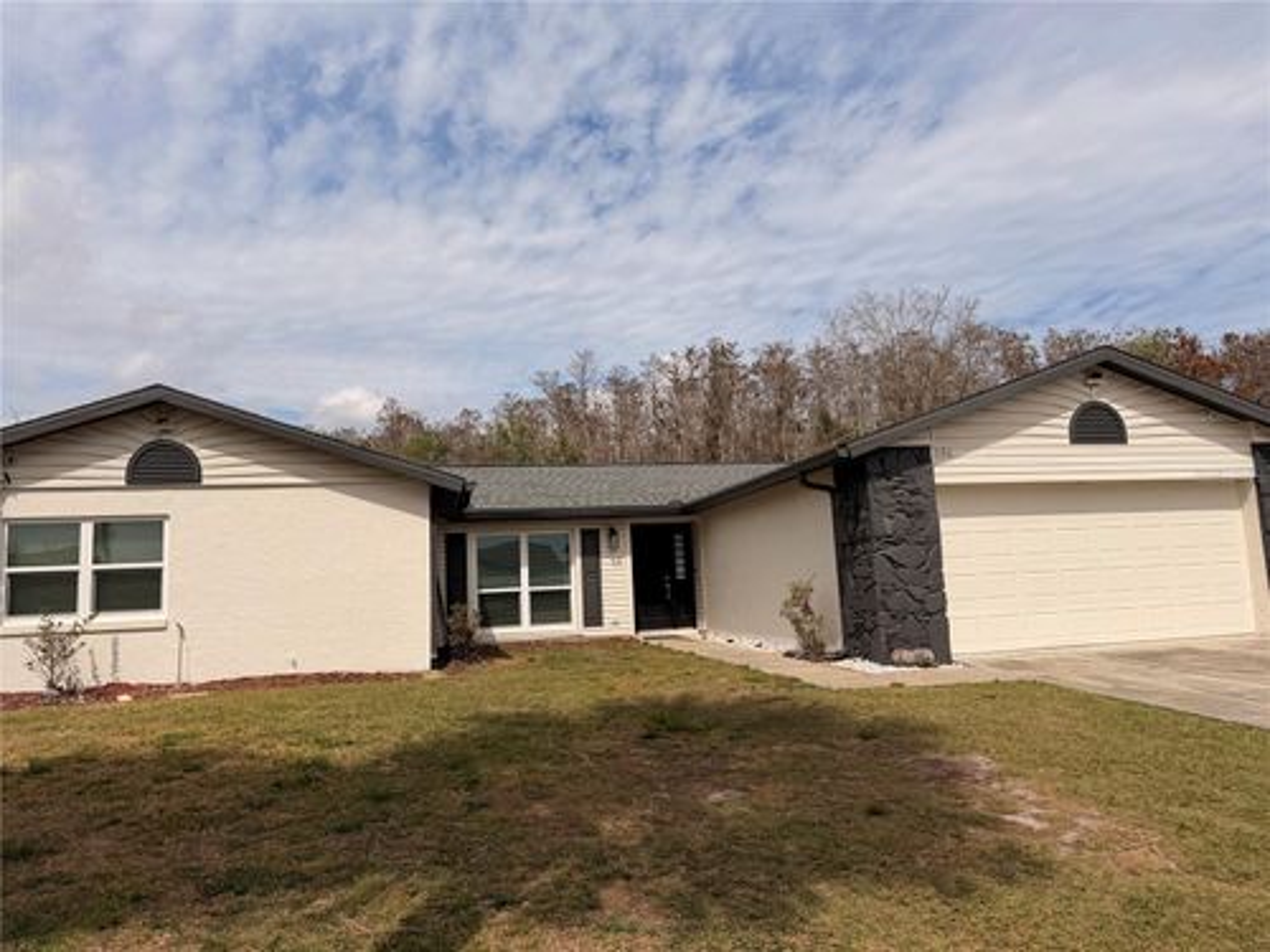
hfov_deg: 71.6
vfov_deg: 56.8
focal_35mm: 24
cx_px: 635
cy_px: 476
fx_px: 881
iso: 80
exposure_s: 1/11905
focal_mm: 6.76
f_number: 1.78
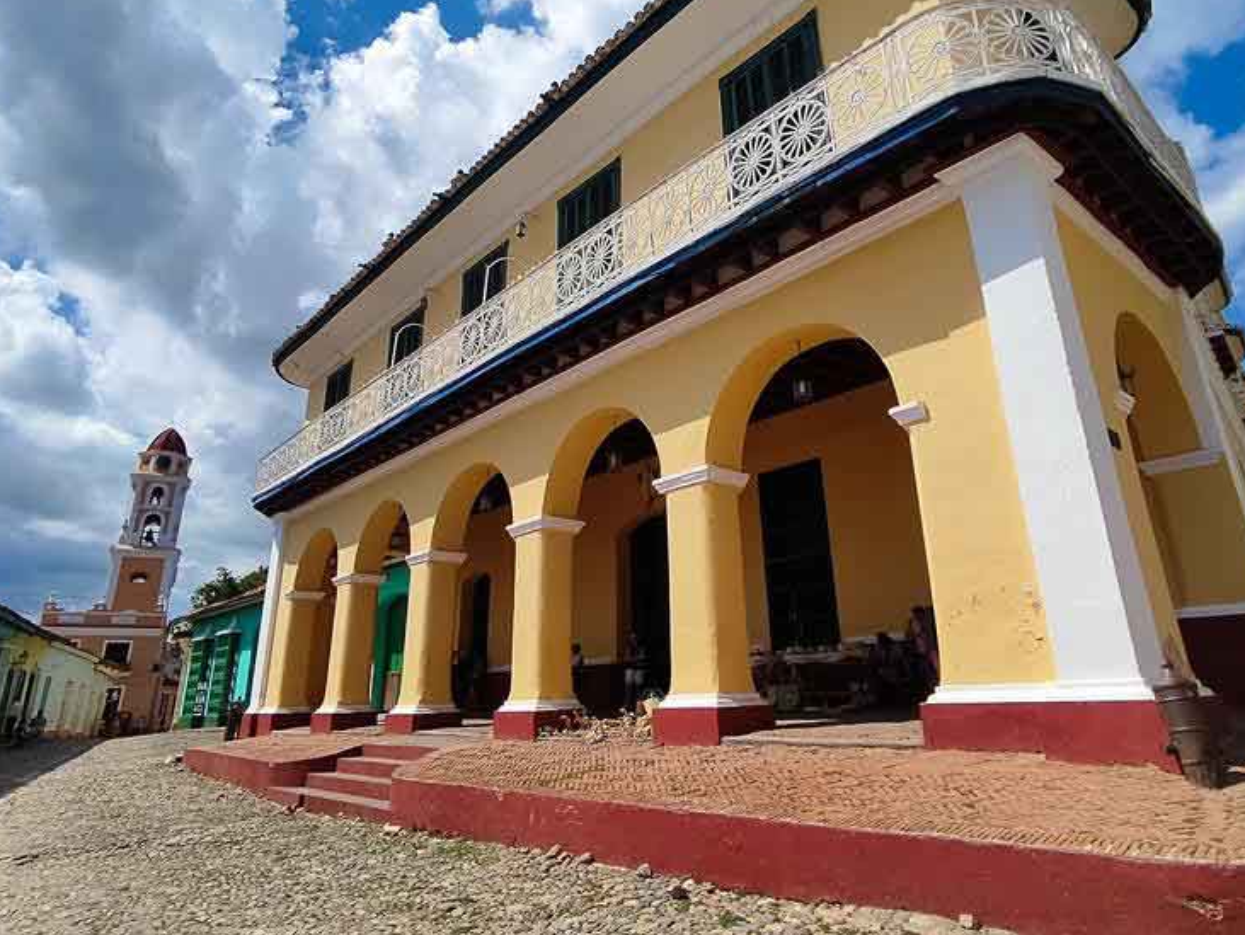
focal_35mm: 21
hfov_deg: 79.0
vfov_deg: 63.1
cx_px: 637
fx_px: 756
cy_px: 392
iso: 50
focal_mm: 1.6
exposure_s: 1/2478
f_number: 2.2
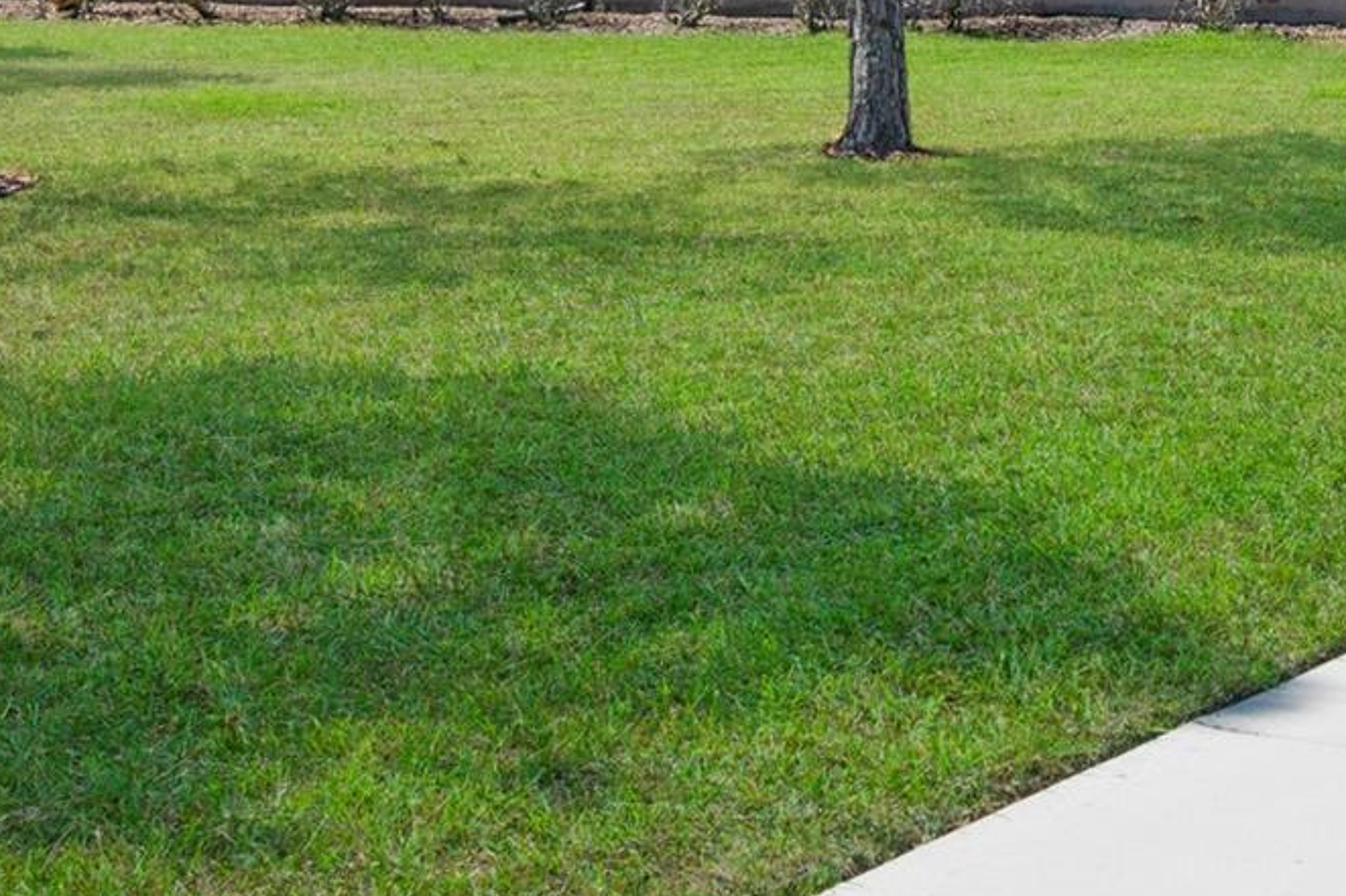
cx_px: 917
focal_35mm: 87
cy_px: -12
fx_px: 3252
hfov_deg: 23.3
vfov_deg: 15.4
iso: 400
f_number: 11
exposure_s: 1/500
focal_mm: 24
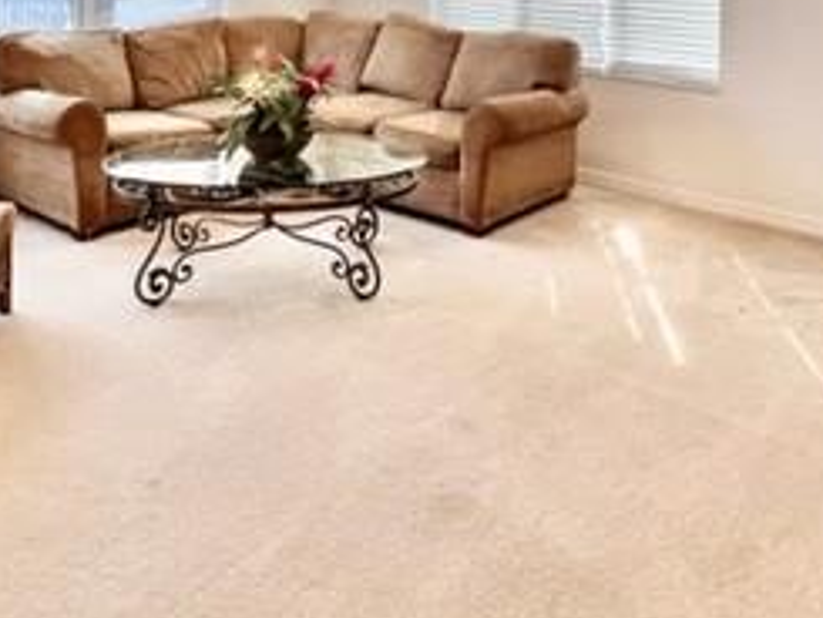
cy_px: -54
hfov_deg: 53.9
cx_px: 443
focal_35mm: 34
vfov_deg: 35.9
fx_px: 809
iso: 100
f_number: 1.8
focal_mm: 1.57
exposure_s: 1/120
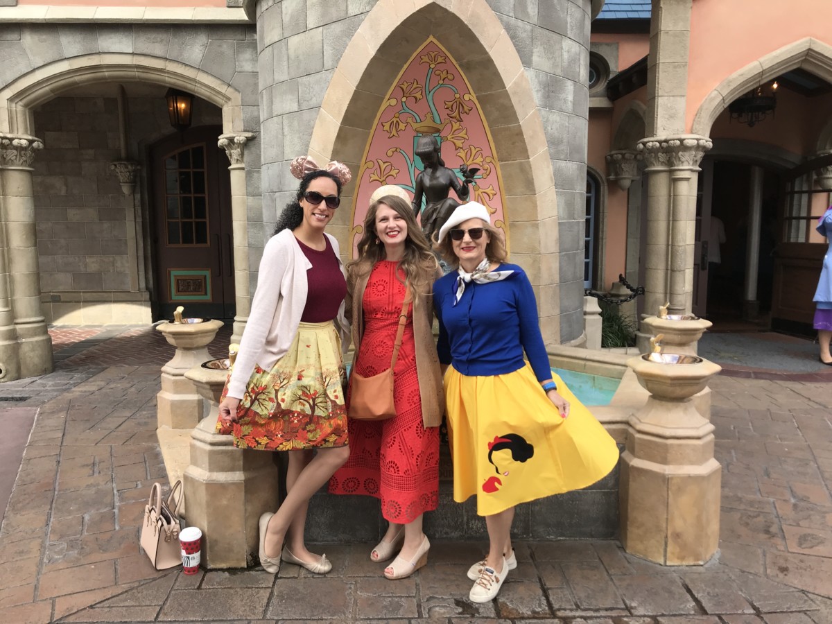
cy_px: 312
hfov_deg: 63.4
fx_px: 673
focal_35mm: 28
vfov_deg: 49.7
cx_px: 416
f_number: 1.8
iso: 20
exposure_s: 1/720
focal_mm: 3.99
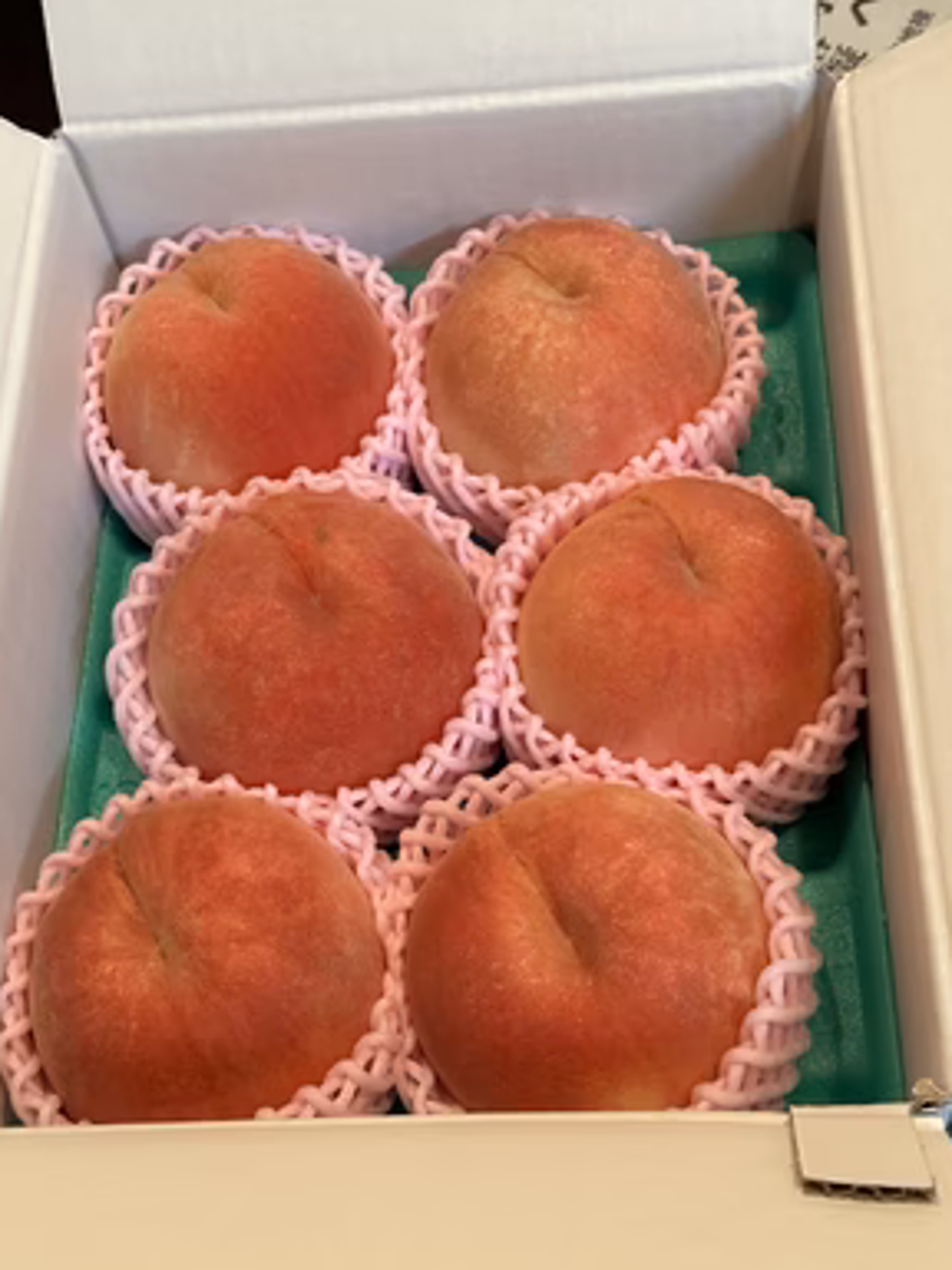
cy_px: 642
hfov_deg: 29.1
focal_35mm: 50
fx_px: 1833
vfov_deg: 38.2
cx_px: 486
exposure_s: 1/50
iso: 200
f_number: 1.78
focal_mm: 6.86
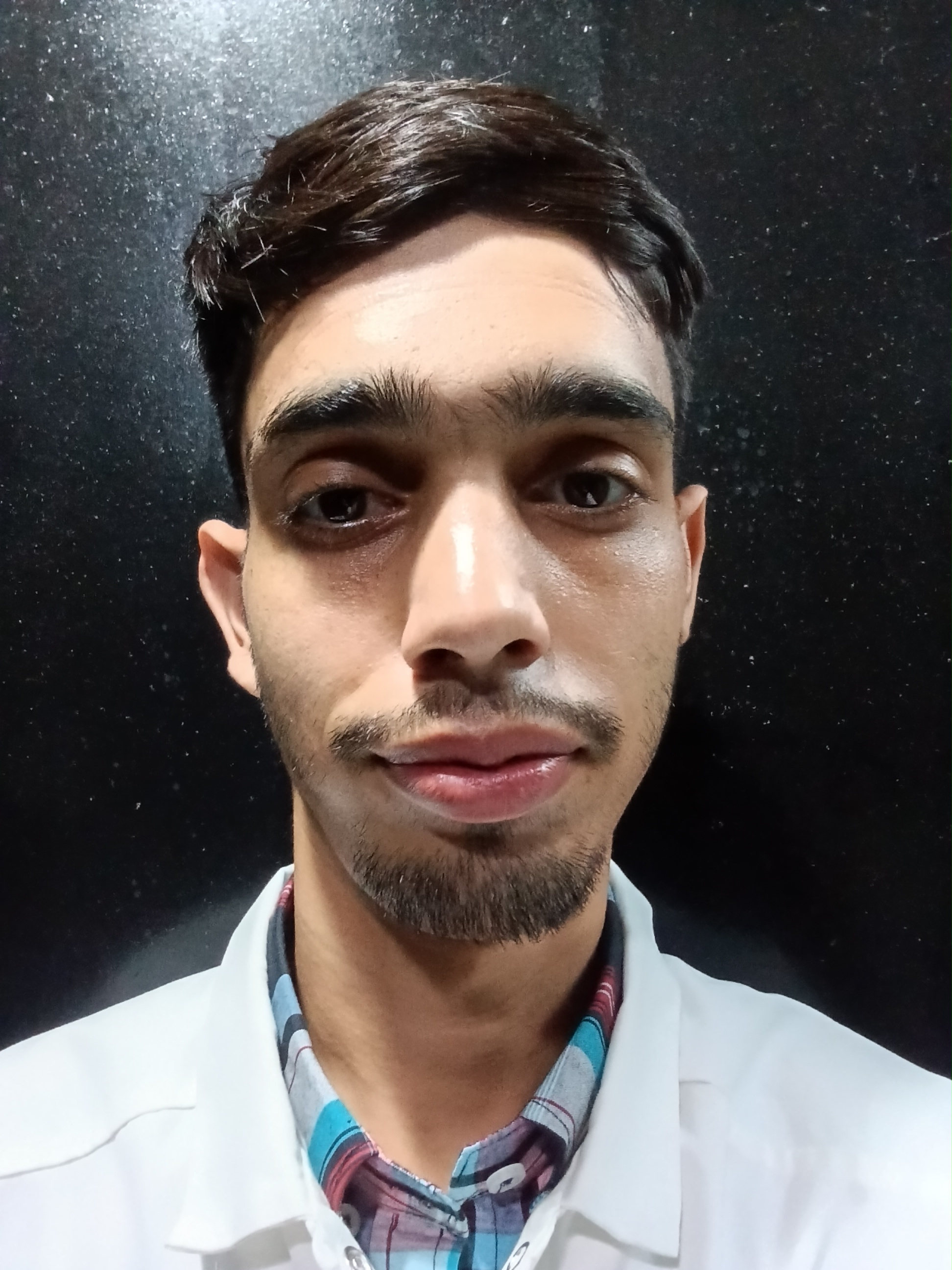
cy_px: 635
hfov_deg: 53.1
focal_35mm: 26
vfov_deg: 67.3
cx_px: 476
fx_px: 953
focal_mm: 2.24
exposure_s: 1/33.3
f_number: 2.2
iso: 207
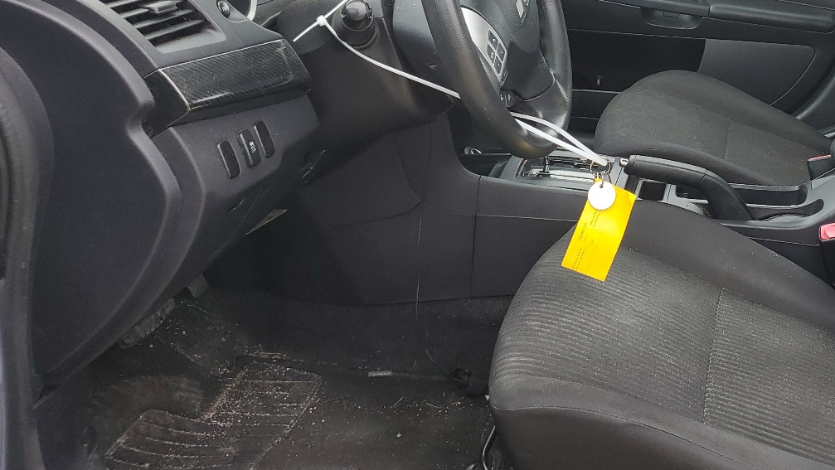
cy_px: 86
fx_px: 997
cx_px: 649
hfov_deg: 43.6
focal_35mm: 45
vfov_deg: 26.0
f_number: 1.5
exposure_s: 1/263
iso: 50
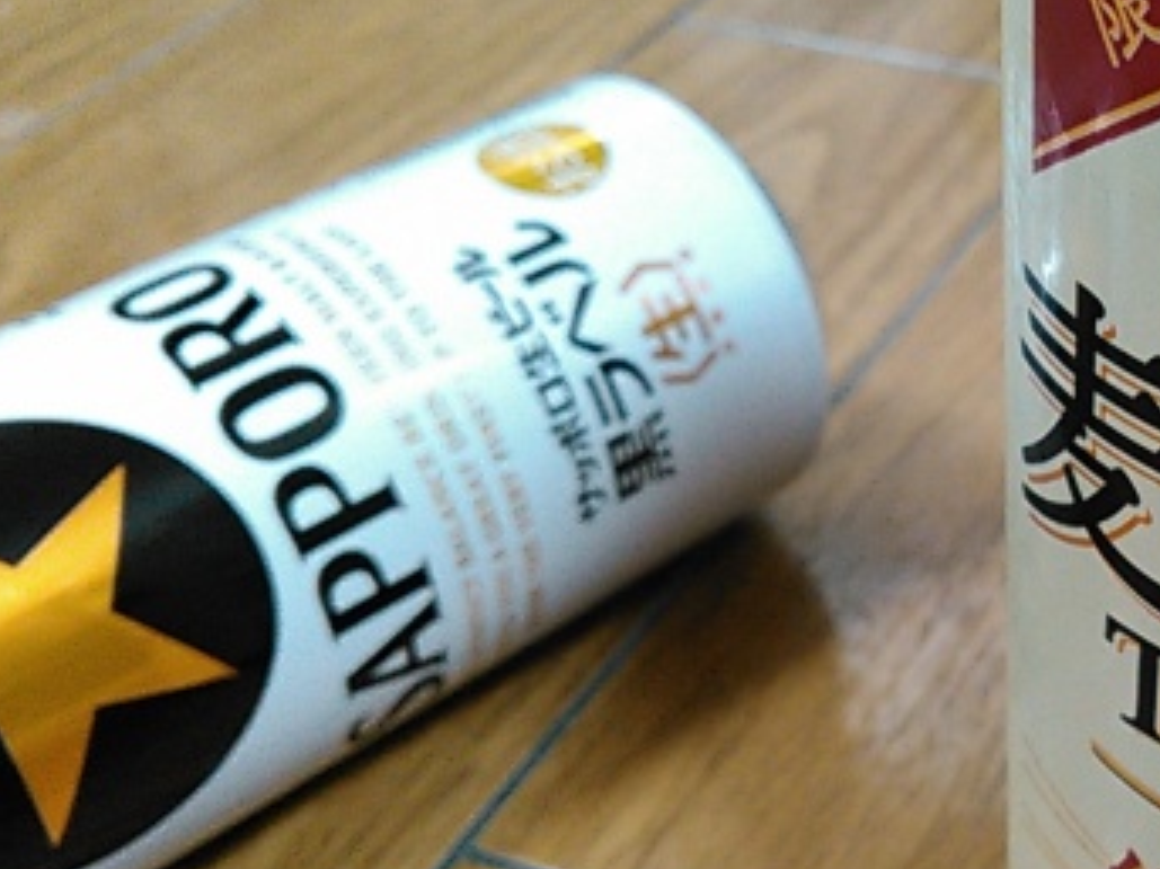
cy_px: 588
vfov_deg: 25.9
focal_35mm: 56
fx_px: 1876
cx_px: 1048
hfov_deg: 32.6
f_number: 2.4
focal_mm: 4
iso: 640
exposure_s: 1/16.7
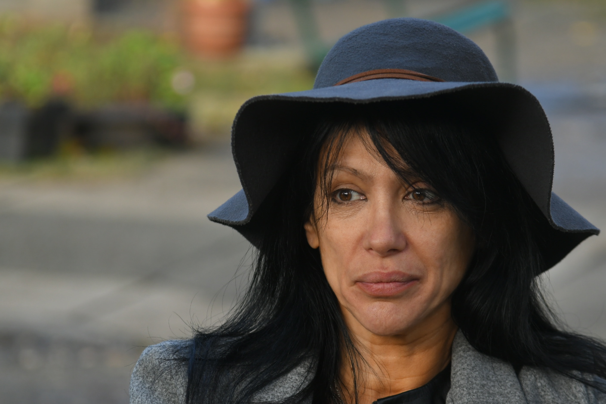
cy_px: 225
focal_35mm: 207
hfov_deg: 9.9
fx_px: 3484
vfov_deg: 6.6
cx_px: 331
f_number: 4
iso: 400
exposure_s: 1/400
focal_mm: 120
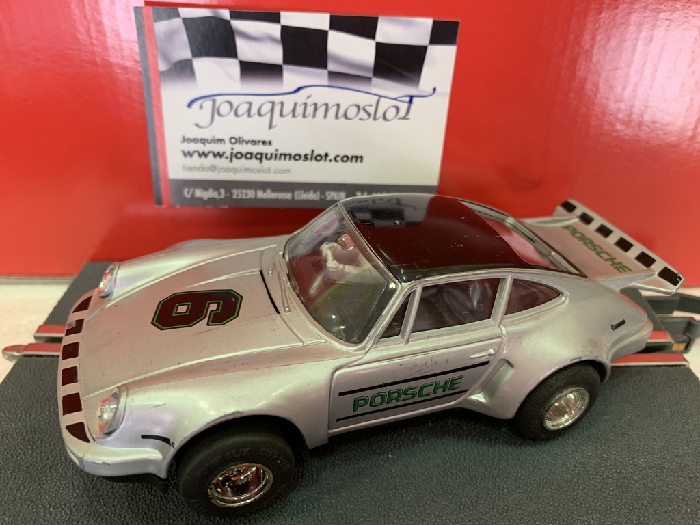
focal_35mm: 26
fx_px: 526
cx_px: 350
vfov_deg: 53.1
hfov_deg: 67.3
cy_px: 262
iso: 100
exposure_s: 1/50
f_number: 1.8
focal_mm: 4.25
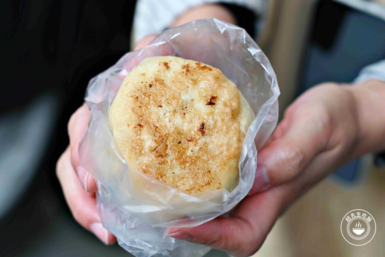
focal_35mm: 75
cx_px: 192
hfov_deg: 27.0
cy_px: 128
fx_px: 802
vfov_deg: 18.2
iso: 140
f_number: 3.2
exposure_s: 1/160
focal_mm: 50
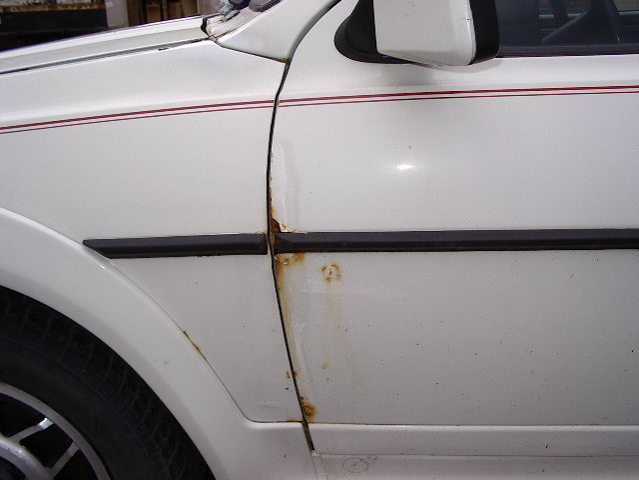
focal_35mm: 38
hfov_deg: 49.0
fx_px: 701
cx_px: 320
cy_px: 240
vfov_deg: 37.7
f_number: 4.8
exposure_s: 1/250
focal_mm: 5.8
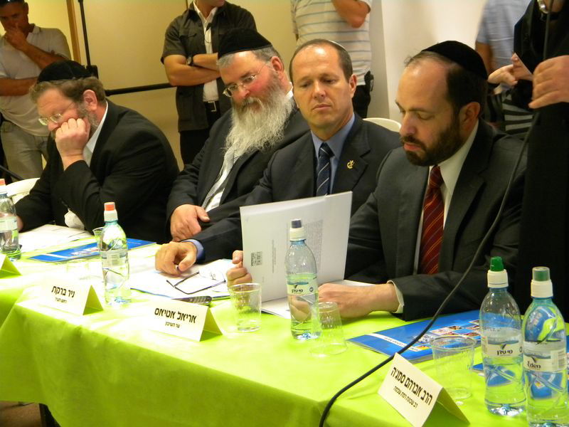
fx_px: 1101
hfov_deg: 29.0
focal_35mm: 67
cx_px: 284
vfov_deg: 21.9
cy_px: 214
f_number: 4.3
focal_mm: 12.2
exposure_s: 1/39.2
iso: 400
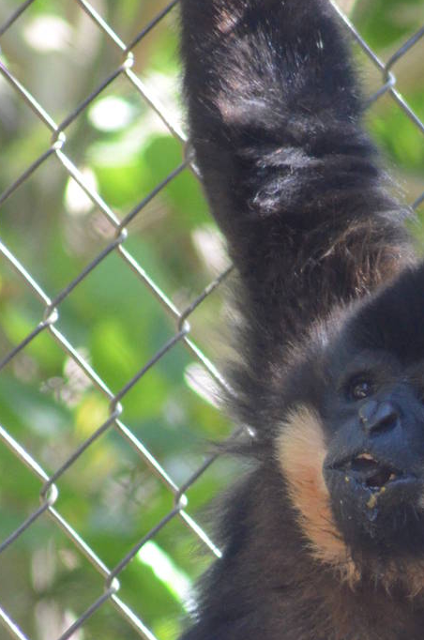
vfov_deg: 2.3
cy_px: 543
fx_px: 15609
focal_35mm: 880
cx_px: 379
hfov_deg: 1.6
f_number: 5
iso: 2500
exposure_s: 1/500
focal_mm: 250
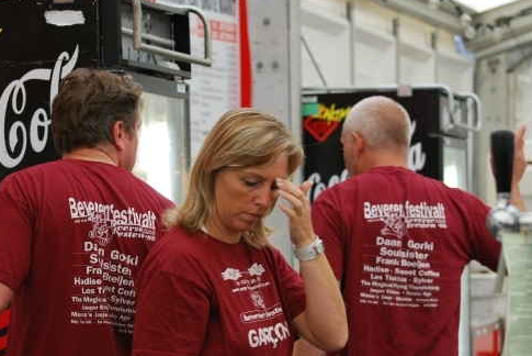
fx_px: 1922
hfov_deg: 15.8
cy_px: 201
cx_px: 252
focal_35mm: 130
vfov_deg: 10.6
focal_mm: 70
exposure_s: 1/80
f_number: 4.5
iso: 800
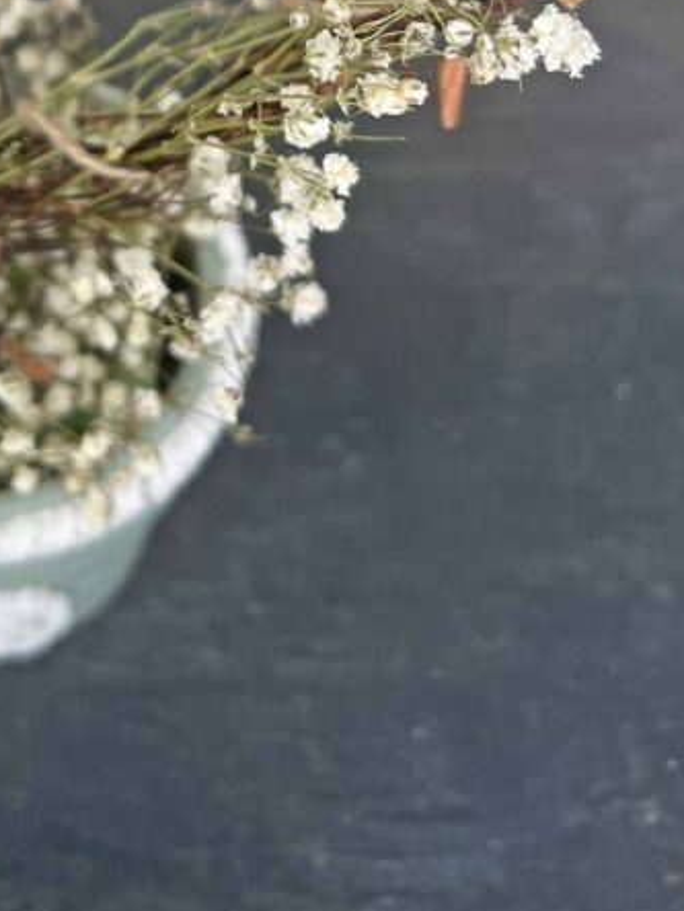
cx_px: -23
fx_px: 1581
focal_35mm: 60
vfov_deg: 29.4
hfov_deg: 23.3
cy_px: -60
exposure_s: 1/121
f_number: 1.5
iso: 64
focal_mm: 5.7
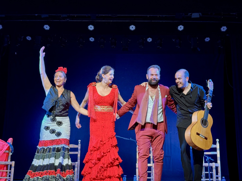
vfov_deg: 30.3
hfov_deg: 39.7
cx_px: 121
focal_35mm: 48
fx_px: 336
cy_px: 90
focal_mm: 6.76
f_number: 1.78
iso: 100
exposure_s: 1/50
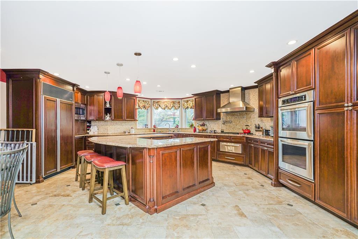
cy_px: 120
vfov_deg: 73.7
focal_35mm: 16
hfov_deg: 96.8
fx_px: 159
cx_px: 179
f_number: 4
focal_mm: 16
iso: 64
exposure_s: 1/20
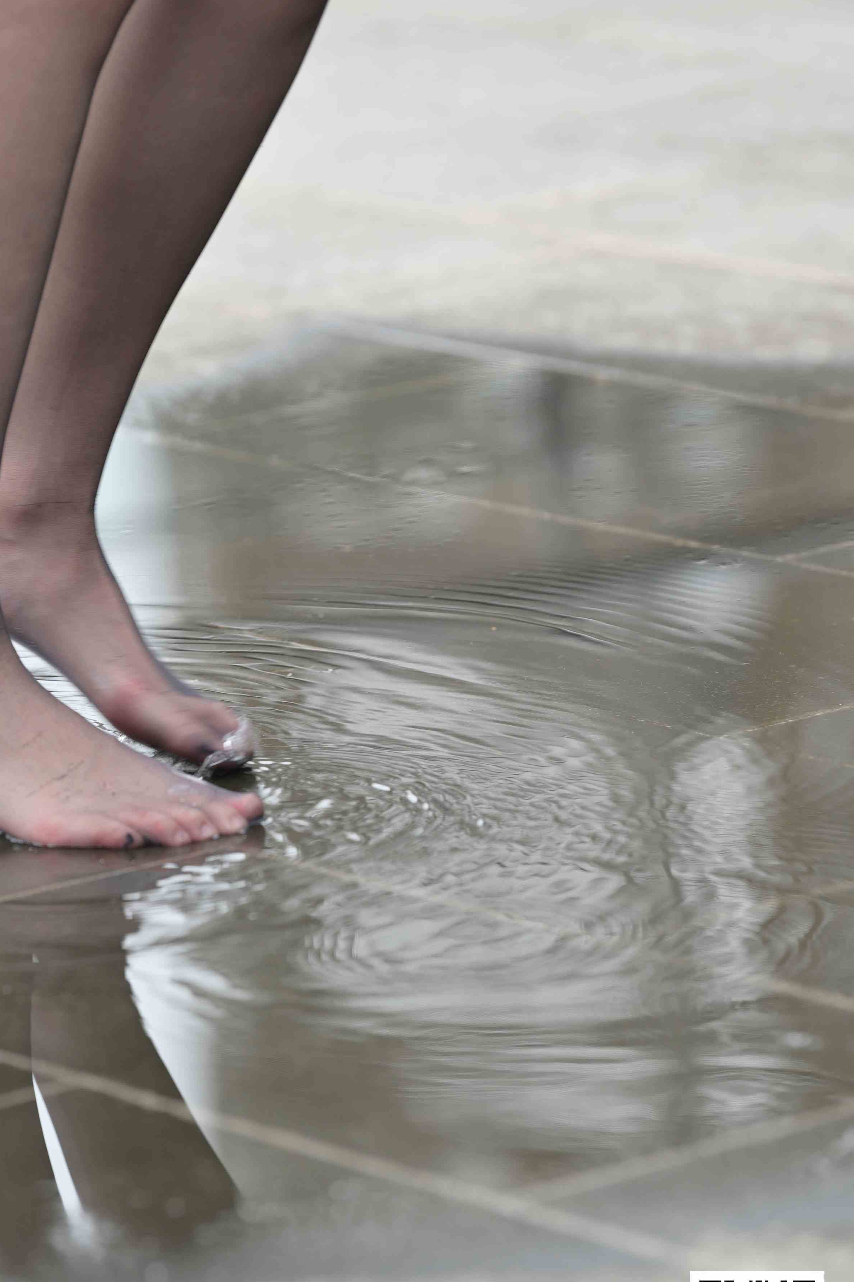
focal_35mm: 227
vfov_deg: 9.1
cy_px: 610
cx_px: 339
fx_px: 8077
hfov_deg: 6.1
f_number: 4
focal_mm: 175
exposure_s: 1/320
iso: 200
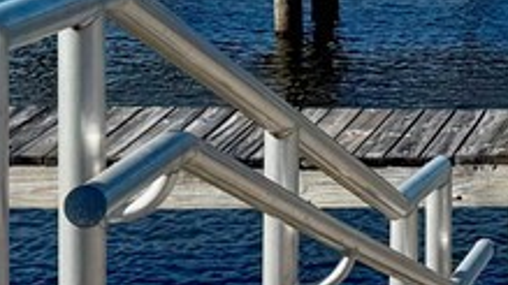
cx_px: 770
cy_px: -213
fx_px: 2572
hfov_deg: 10.9
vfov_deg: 6.2
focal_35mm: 191
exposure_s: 1/5348
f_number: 1.78
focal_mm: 6.76
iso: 80
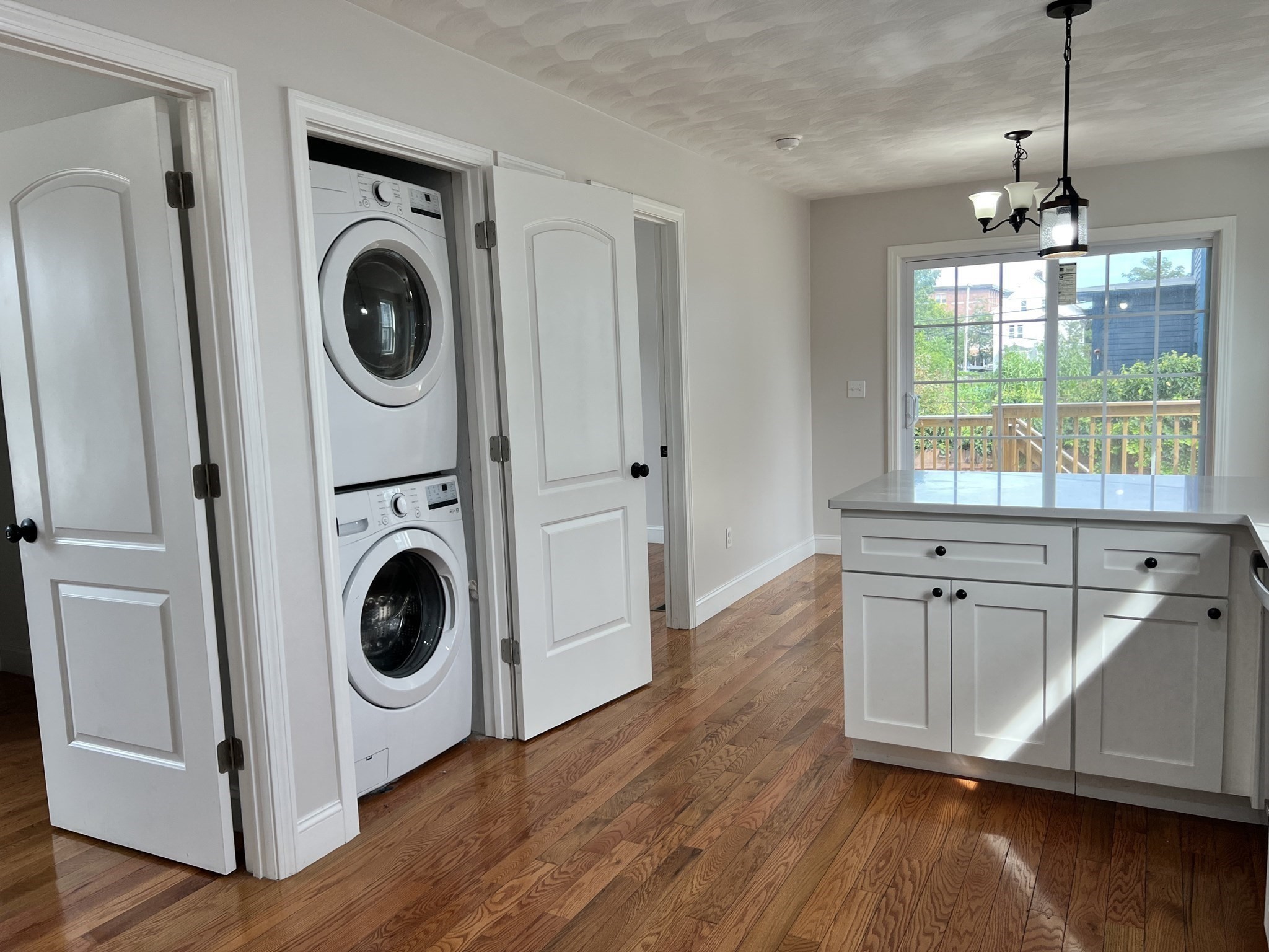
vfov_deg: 53.1
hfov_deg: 67.3
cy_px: 476
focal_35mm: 26
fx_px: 953
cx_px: 634
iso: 40
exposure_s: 1/166
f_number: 1.5
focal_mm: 5.7
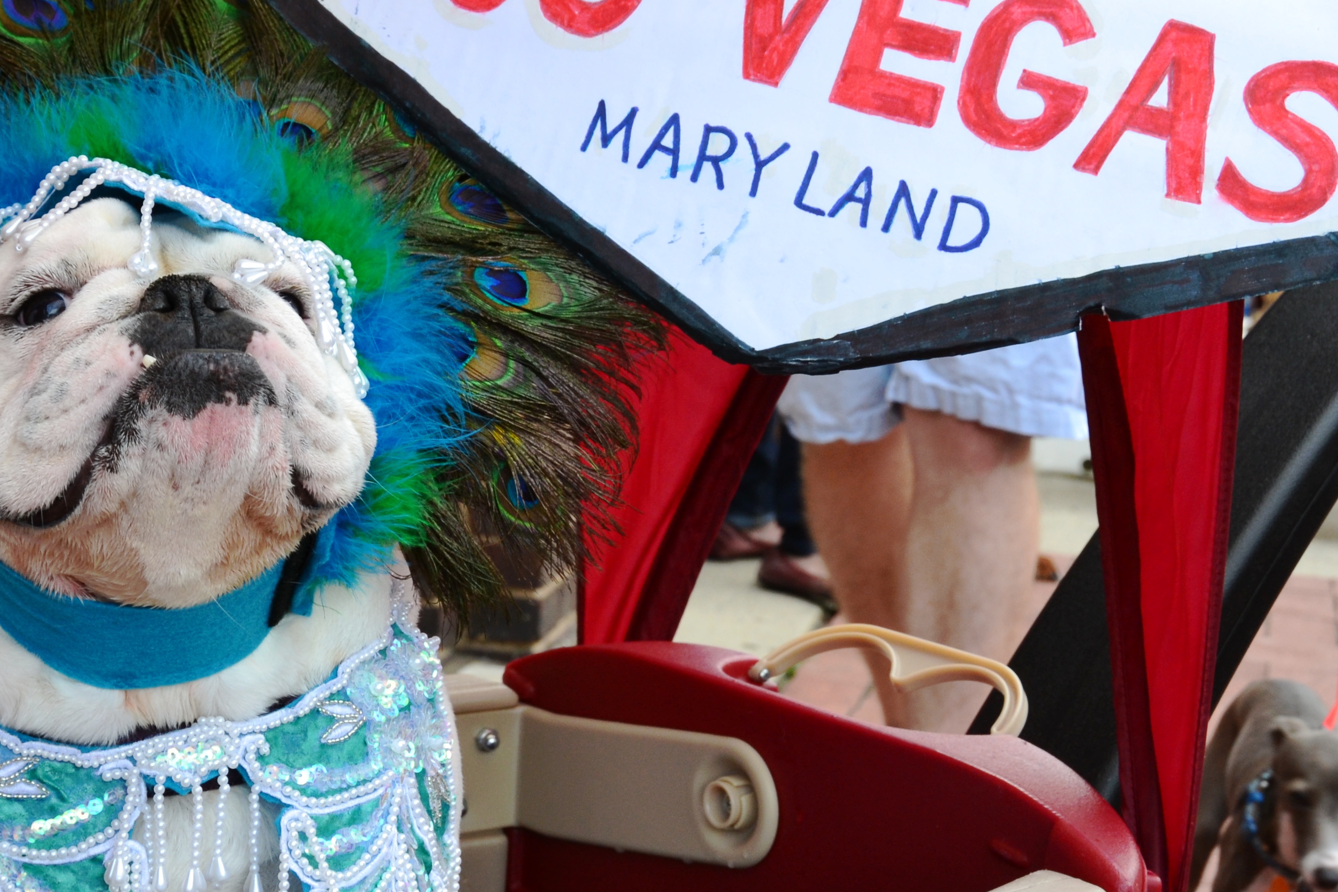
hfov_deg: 21.6
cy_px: 374
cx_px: 412
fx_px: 3494
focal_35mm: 94
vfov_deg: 14.5
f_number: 9
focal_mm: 38
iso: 400
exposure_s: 1/100
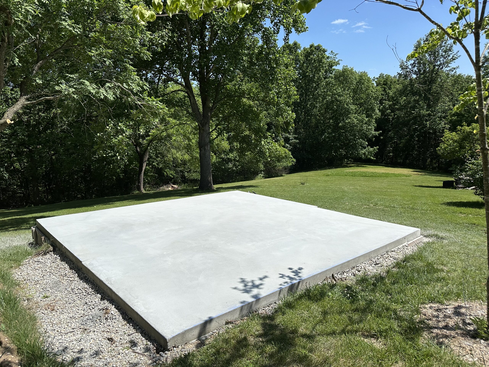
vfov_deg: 56.8
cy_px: 184
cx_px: 244
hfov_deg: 71.6
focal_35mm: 24
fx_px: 339
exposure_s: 1/8197
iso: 80
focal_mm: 6.86
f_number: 1.78
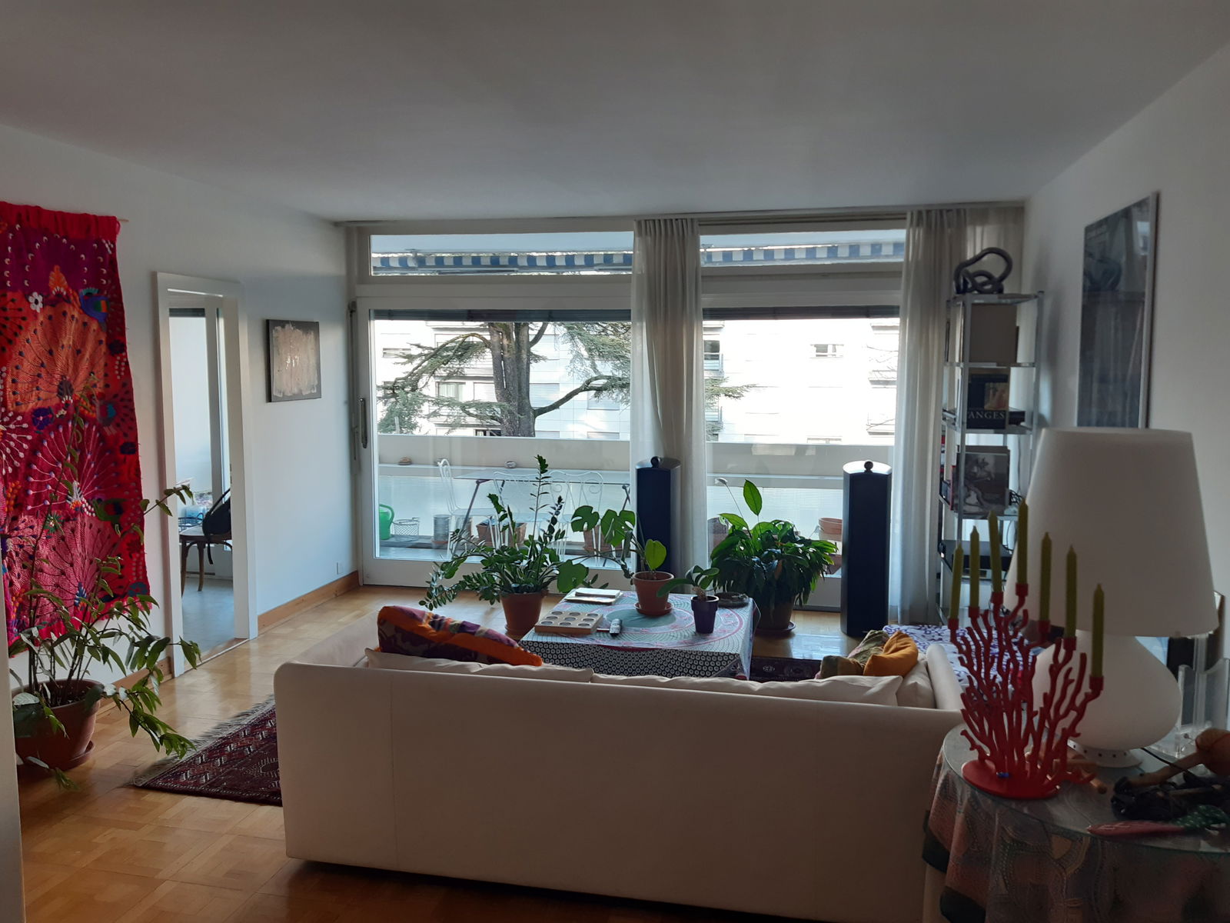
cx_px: 615
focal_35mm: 26
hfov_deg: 67.3
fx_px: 924
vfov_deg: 53.1
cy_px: 462
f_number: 1.7
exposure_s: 1/50
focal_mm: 3.92
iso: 64
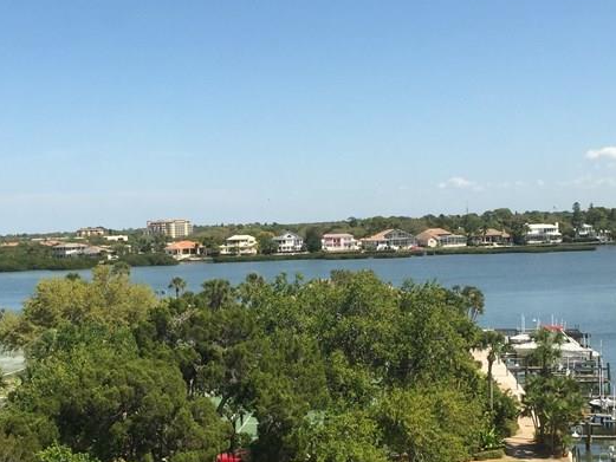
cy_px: 284
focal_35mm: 57
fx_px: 1015
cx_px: 241
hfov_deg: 33.6
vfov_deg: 25.6
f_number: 2.2
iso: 32
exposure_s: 1/1199
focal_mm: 4.15
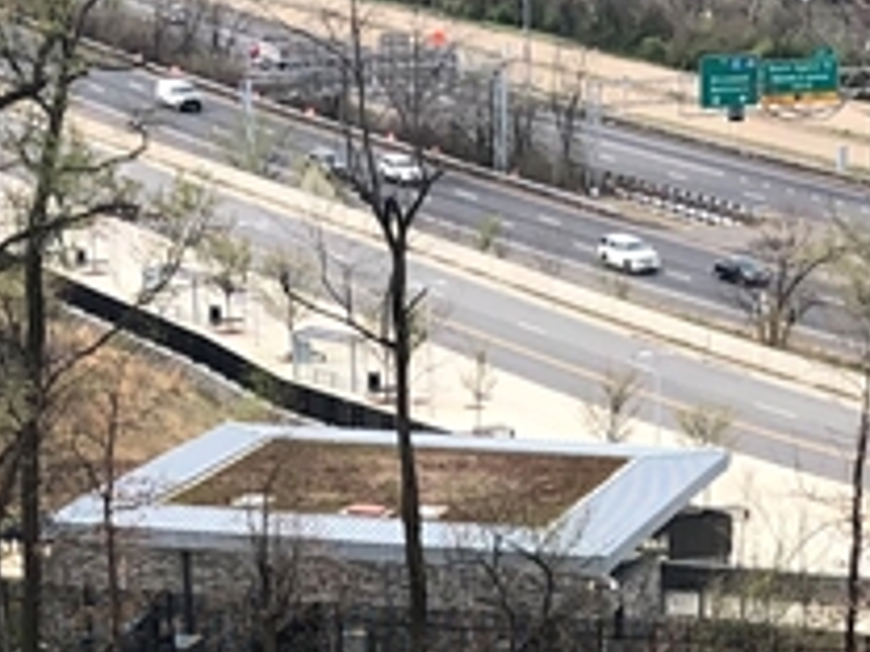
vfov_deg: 10.0
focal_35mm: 138
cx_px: 611
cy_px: 1275
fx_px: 3468
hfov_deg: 14.3
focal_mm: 3.99
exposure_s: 1/796
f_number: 1.8
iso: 20
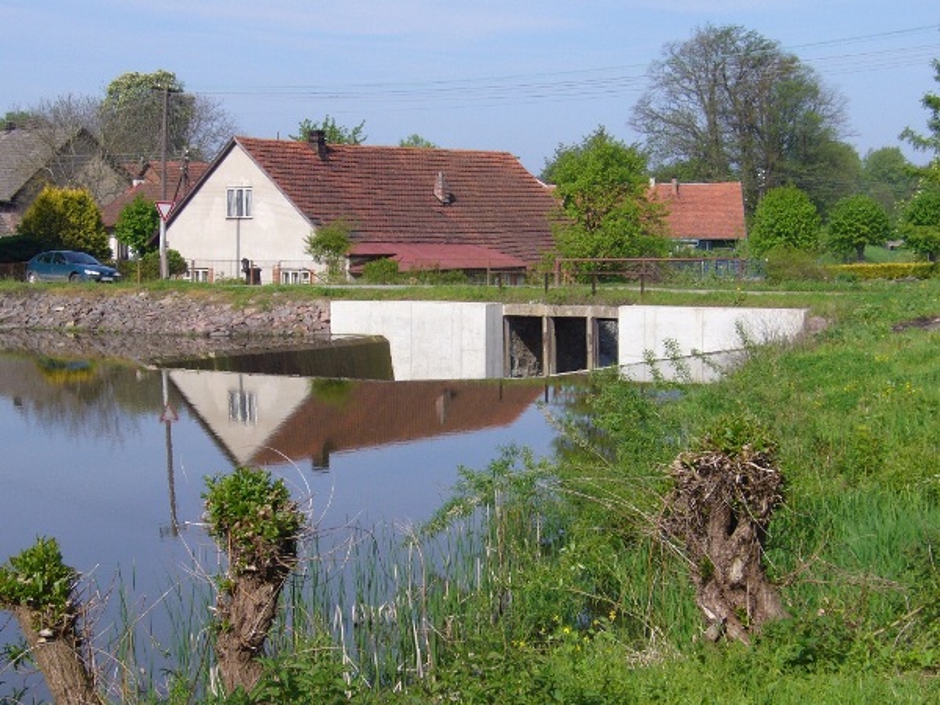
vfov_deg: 21.0
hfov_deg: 27.8
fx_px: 1901
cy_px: 352
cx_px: 470
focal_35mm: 70
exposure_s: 1/250
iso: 100
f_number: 8
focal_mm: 11.5
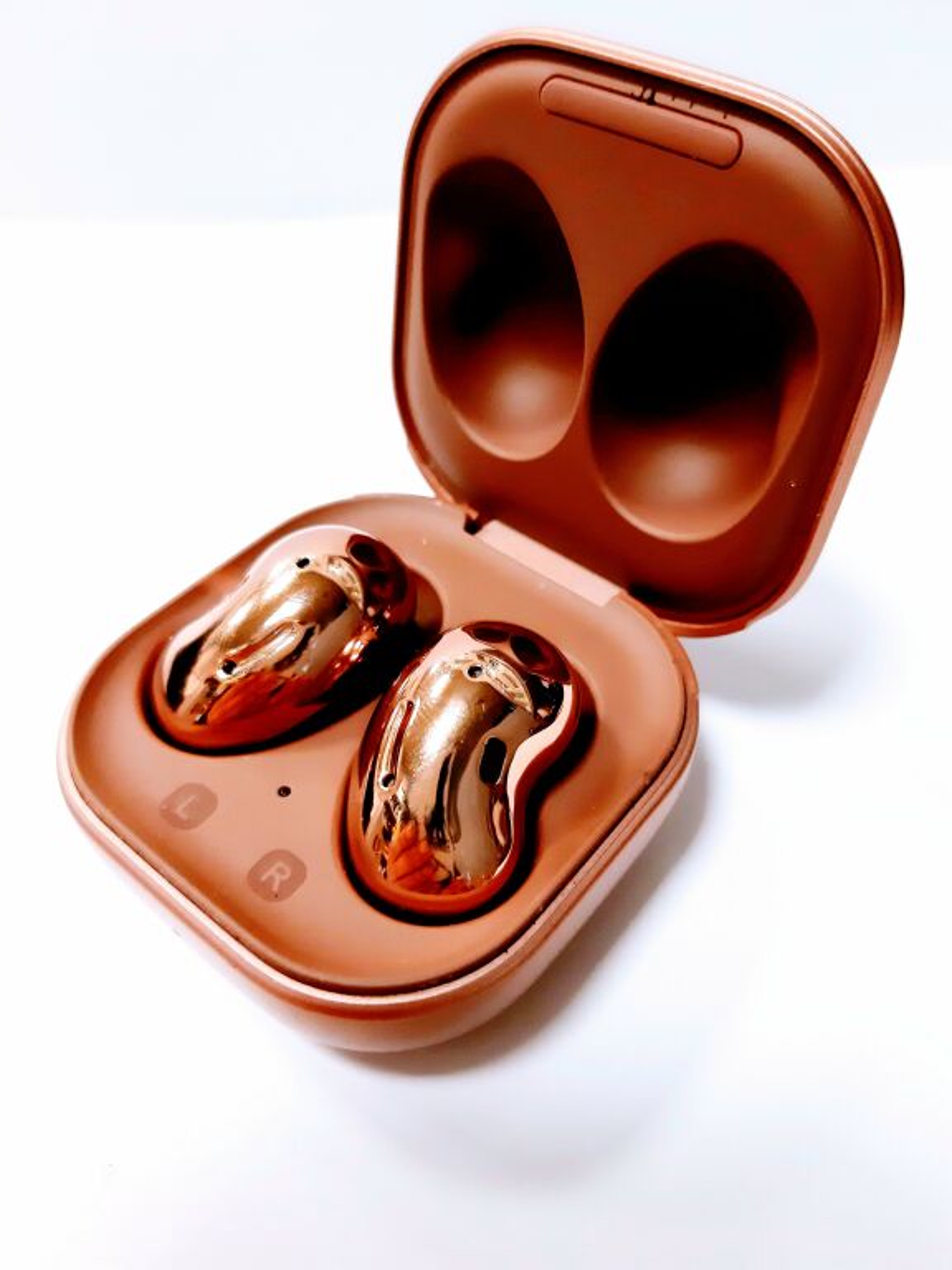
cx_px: 476
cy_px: 635
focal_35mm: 27
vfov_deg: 65.3
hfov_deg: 51.4
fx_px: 990
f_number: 1.7
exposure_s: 1/50
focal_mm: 3.93
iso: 250
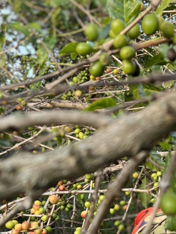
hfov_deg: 17.2
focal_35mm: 84
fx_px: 569
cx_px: 175
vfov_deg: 22.1
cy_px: 255
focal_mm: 5.7
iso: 64
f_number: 1.5
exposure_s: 1/133
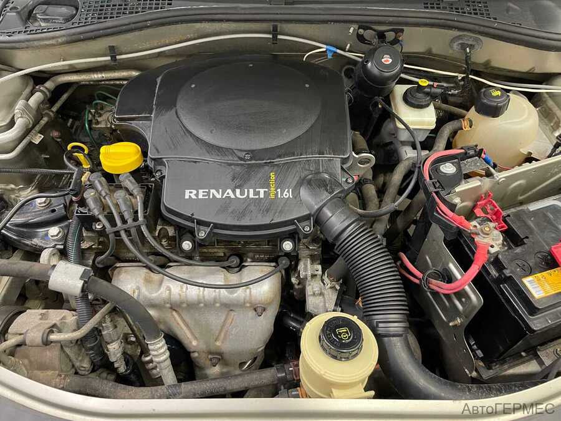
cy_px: 210
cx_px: 280
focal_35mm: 26
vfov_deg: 53.1
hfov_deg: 67.3
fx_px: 421
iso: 500
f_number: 1.6
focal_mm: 4.2
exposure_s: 1/50
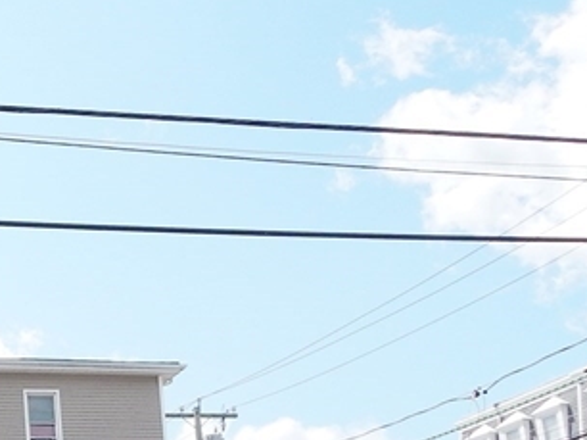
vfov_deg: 18.7
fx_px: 1305
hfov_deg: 21.7
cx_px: -259
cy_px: 409
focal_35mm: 77
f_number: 6
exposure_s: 1/500
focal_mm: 4
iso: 125
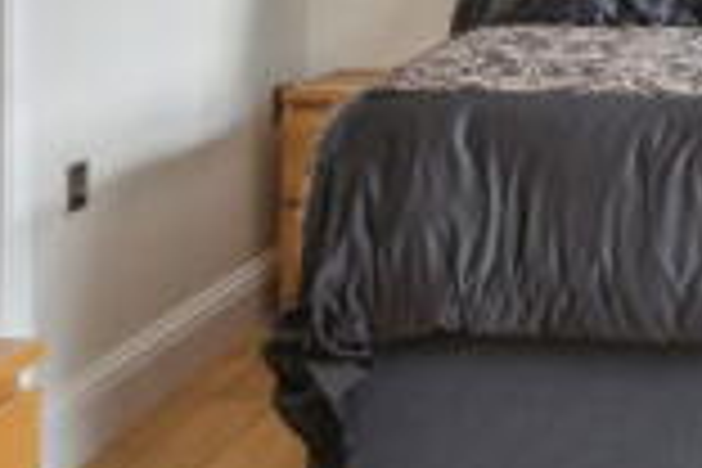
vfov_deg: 13.3
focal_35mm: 101
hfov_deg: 18.4
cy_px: -29
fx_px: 1969
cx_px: 983
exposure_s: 1/4
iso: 320
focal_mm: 24
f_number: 9
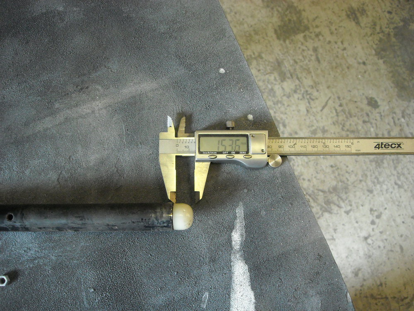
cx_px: 207
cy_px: 156
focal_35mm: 35
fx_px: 419
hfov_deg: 52.6
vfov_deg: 40.7
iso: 400
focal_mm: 5.7
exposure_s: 1/44
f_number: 2.8
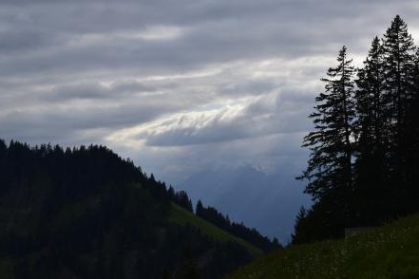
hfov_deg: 21.8
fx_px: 1089
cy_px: 157
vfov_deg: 14.6
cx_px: 201
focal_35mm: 94
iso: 100
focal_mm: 55
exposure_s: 1/200
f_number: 14
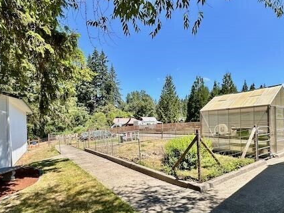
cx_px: 161
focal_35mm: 21
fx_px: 172
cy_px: 126
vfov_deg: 63.0
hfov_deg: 78.6
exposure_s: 1/1221
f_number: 2.2
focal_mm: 2.22
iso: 50
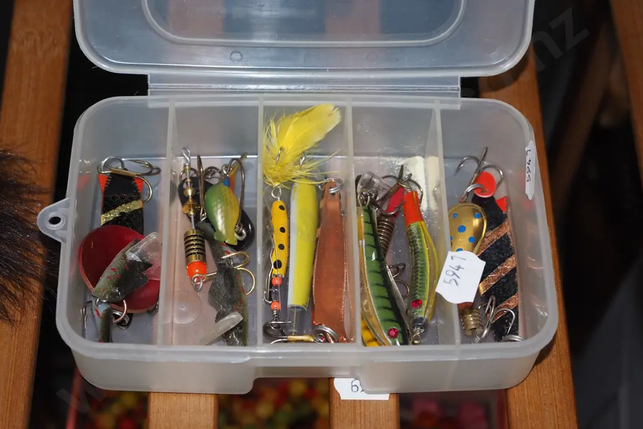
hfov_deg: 27.7
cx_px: 322
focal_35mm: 73
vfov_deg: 18.7
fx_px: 1304
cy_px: 214
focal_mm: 35
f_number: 5.6
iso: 1600
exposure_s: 1/160
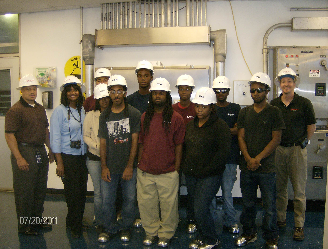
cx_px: 164
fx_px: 343
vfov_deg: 40.0
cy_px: 124
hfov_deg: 51.1
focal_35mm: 36
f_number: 2.8
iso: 200
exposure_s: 1/60
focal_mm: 6
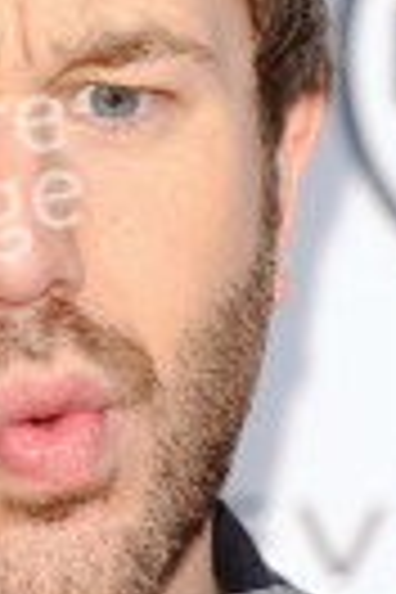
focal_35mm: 841
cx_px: -16
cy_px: 428
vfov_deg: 2.5
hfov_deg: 1.6
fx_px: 13867
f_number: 4.5
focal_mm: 185
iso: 320
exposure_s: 1/200
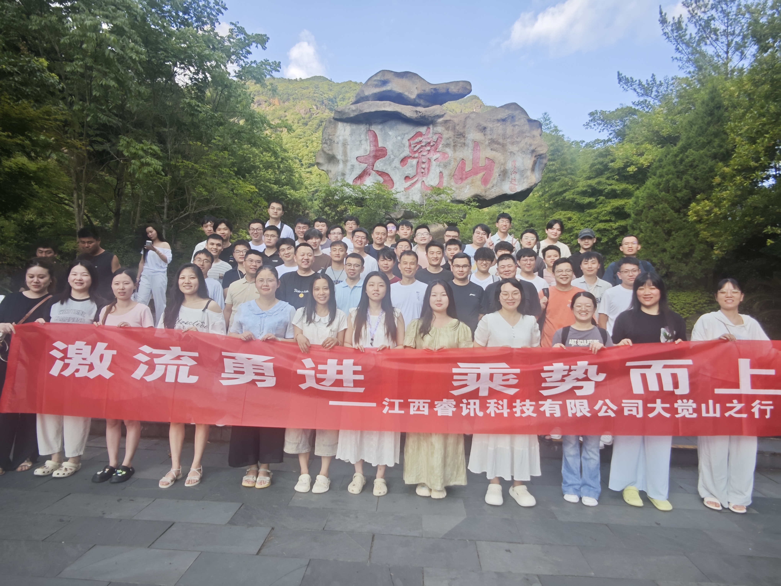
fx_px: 451
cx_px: 390
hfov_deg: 81.7
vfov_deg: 66.0
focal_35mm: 20
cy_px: 293
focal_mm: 2.16
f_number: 2.2
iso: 50
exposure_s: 1/132
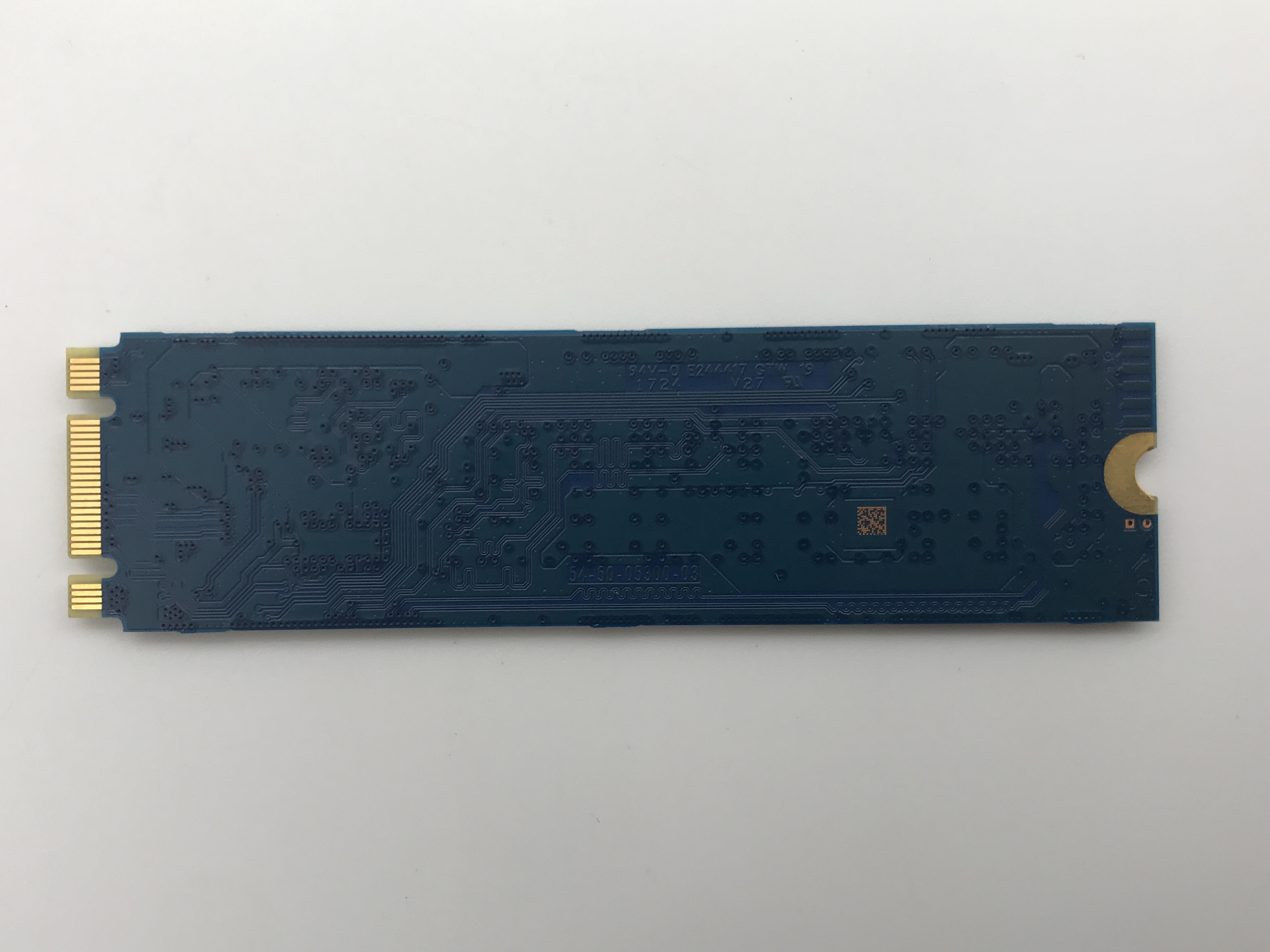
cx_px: 569
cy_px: 512
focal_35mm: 36
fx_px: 1321
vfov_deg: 39.6
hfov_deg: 51.3
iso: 20
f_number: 1.8
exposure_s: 1/126
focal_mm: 3.99
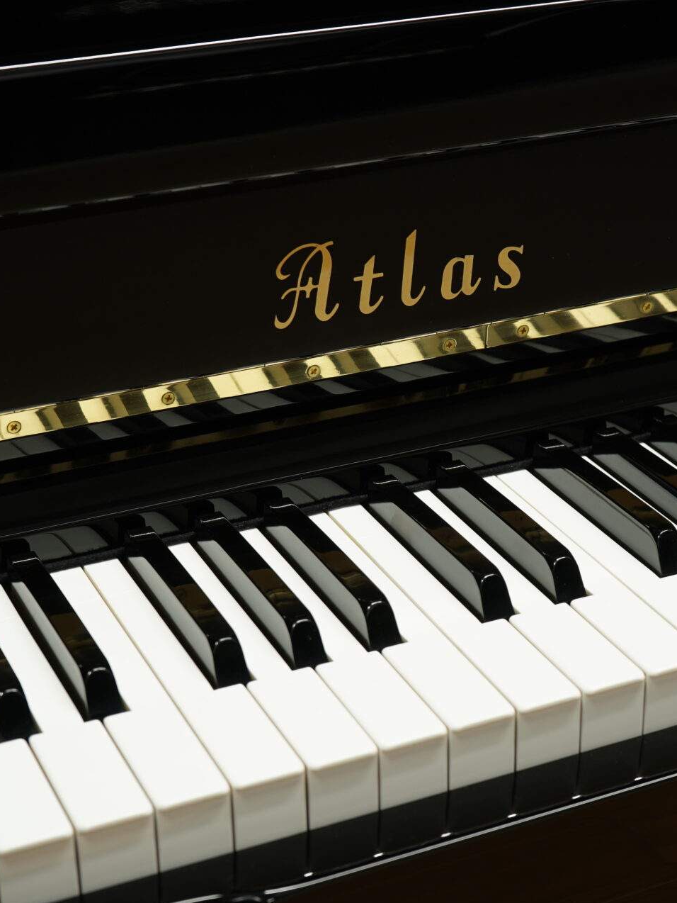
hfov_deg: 20.7
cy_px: 453
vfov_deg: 27.4
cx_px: 412
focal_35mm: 71
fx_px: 1851
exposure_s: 1/6
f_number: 7.1
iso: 160
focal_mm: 49
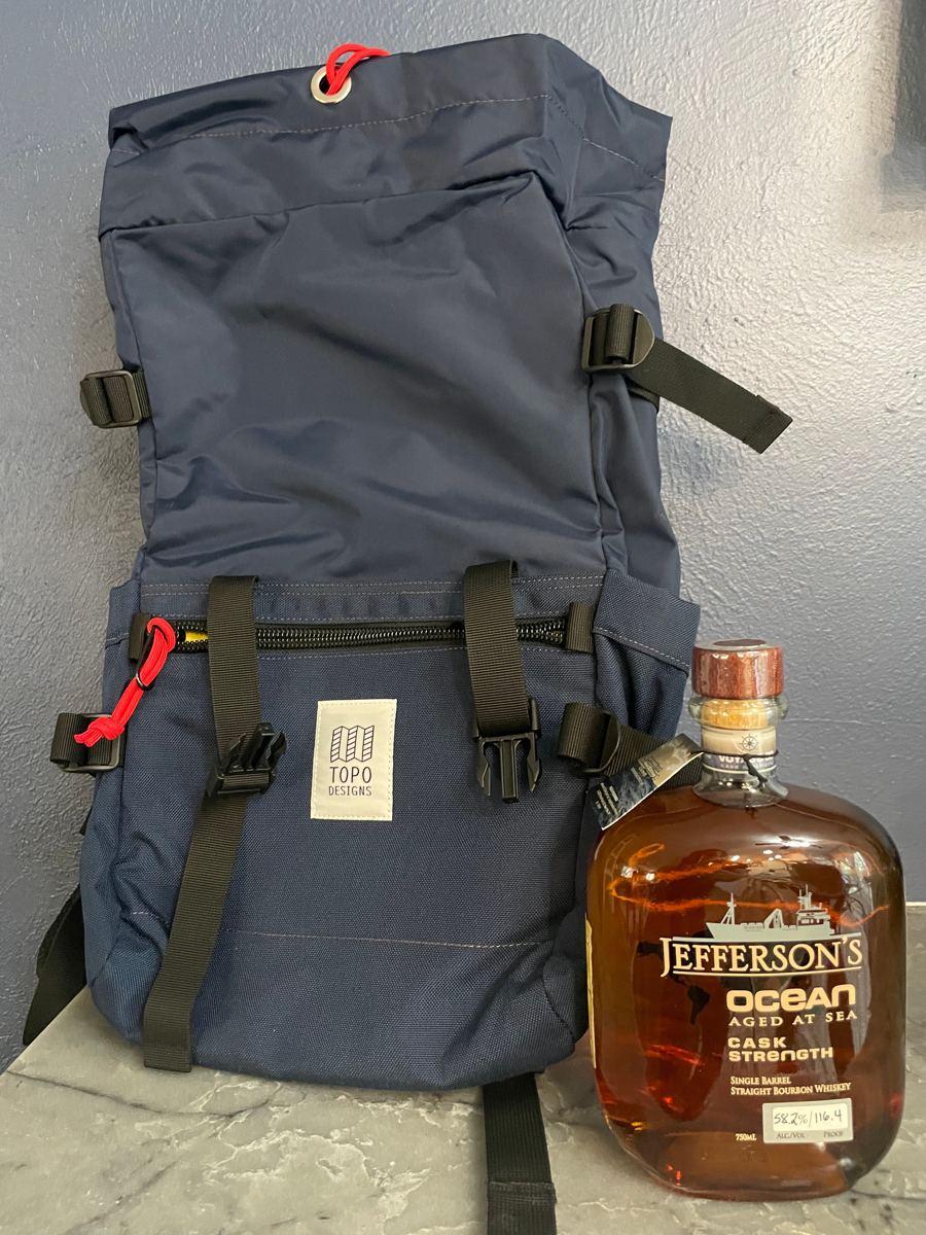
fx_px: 927
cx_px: 463
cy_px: 618
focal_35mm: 26
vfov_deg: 67.3
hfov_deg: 53.1
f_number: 1.6
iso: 640
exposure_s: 1/30
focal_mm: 4.2
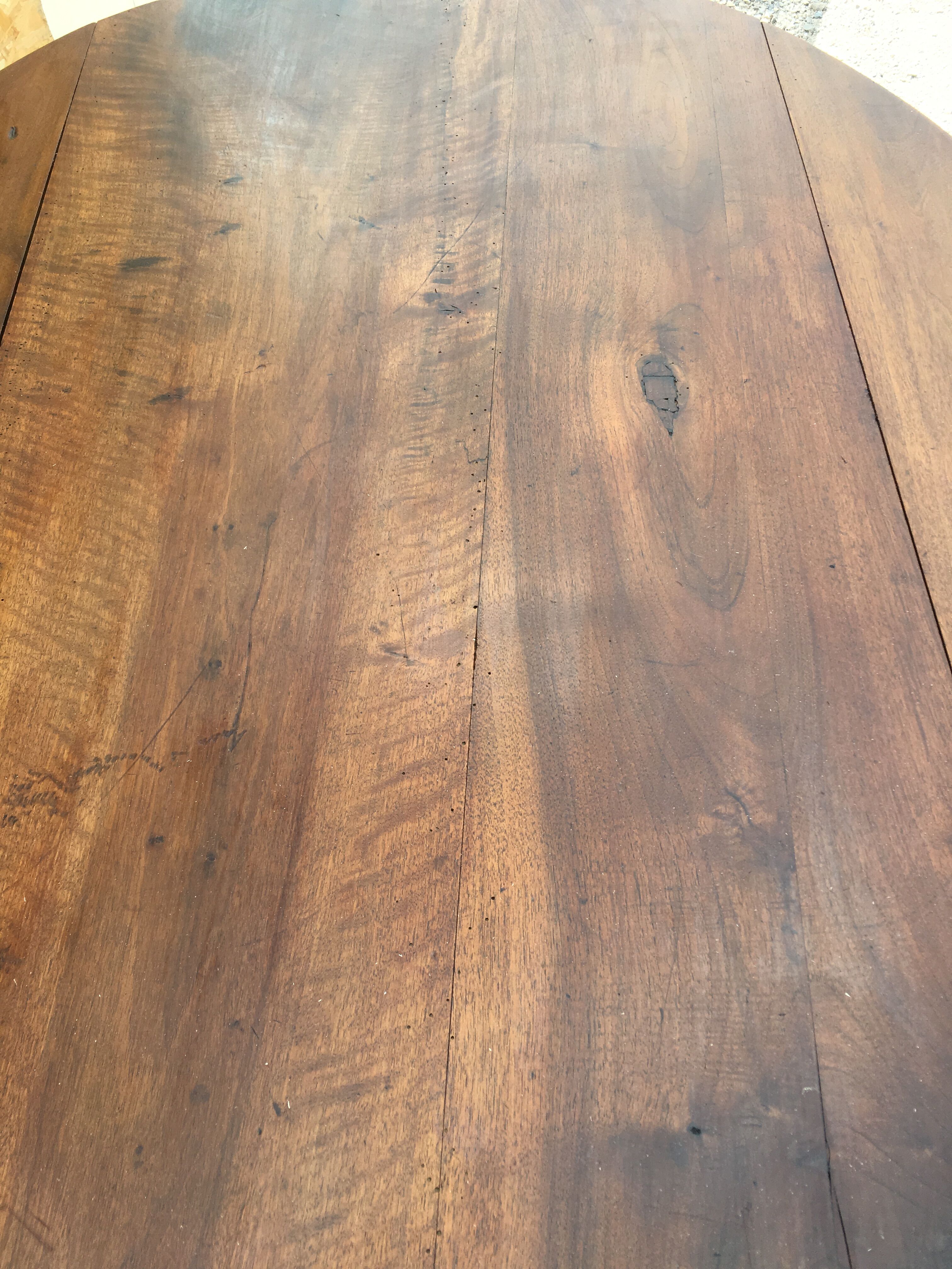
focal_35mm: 29
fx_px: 1063
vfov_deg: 61.7
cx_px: 476
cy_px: 634
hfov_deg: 48.2
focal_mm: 4.15
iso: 25
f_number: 2.2
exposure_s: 1/418
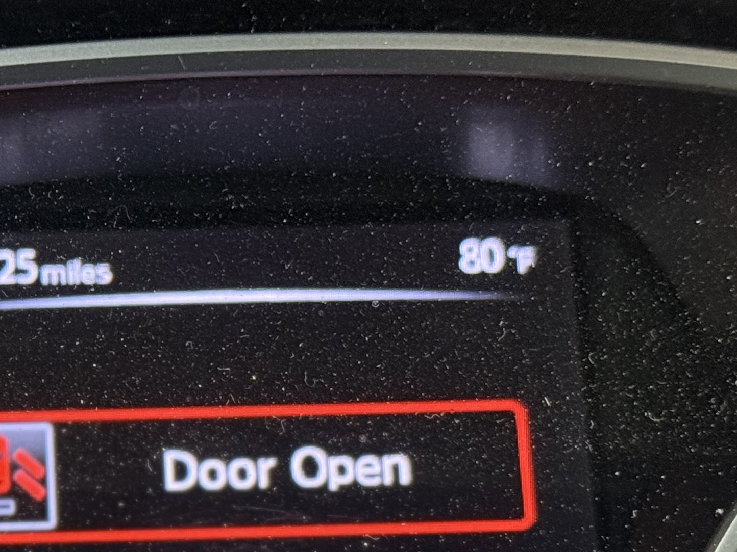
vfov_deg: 10.8
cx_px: 33
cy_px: 685
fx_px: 2853
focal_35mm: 134
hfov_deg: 14.5
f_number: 1.78
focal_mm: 6.76
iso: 320
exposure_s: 1/40
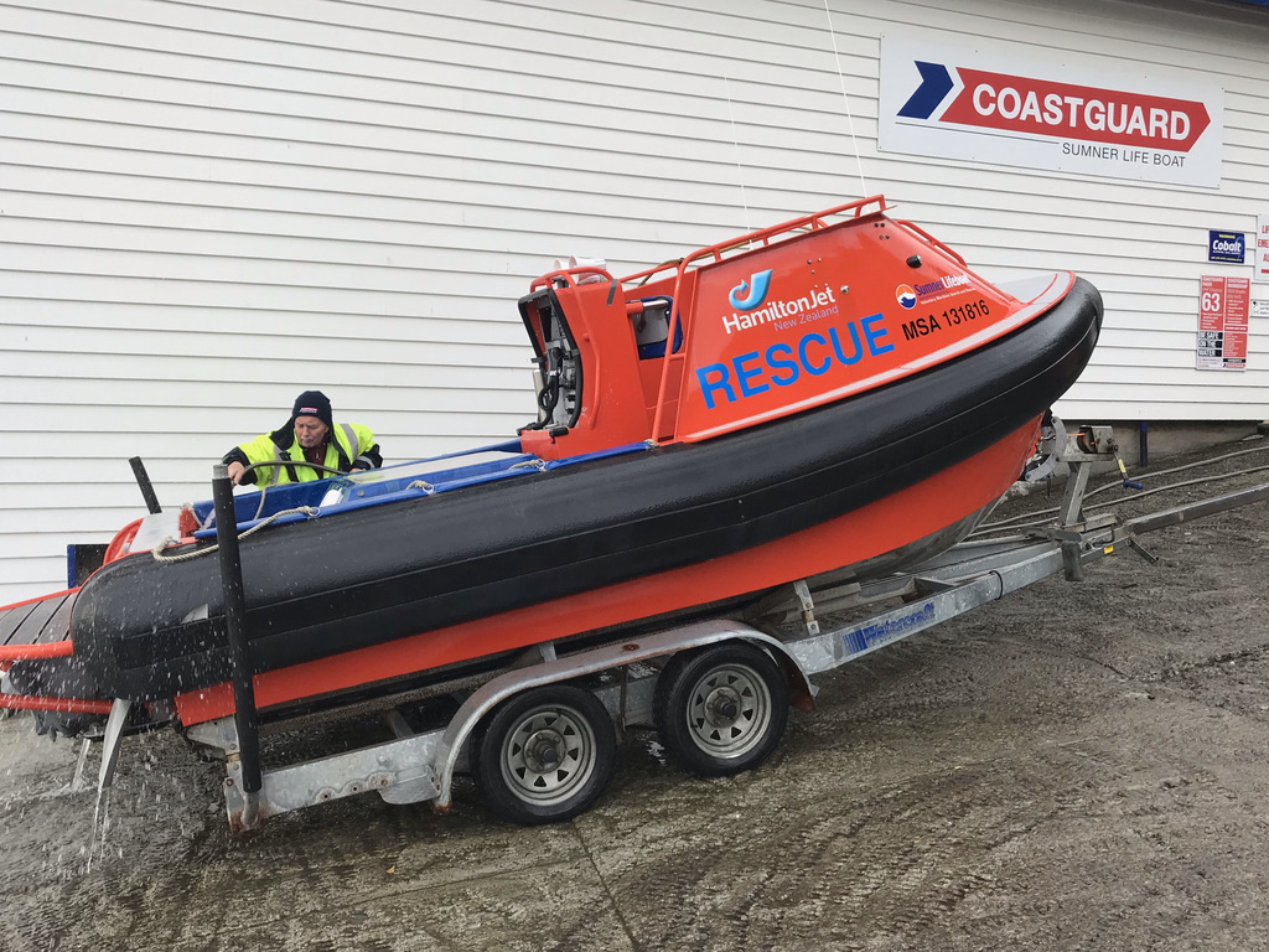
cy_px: 476
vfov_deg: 49.7
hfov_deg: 63.4
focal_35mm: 28
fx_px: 1026
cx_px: 634
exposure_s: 1/288
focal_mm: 3.99
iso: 20
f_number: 1.8
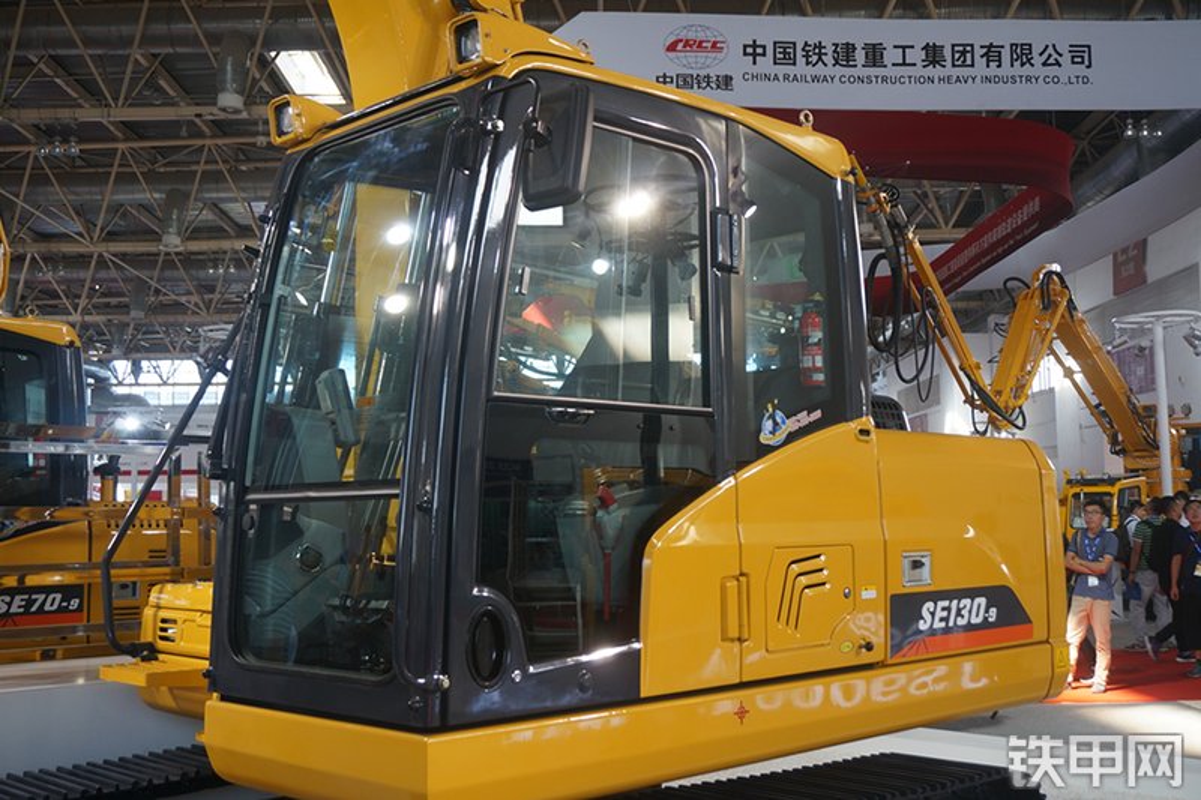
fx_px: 1301
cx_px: 600
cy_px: 400
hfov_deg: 49.6
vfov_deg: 34.2
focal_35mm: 39
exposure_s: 1/60
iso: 250
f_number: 4.5
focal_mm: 26
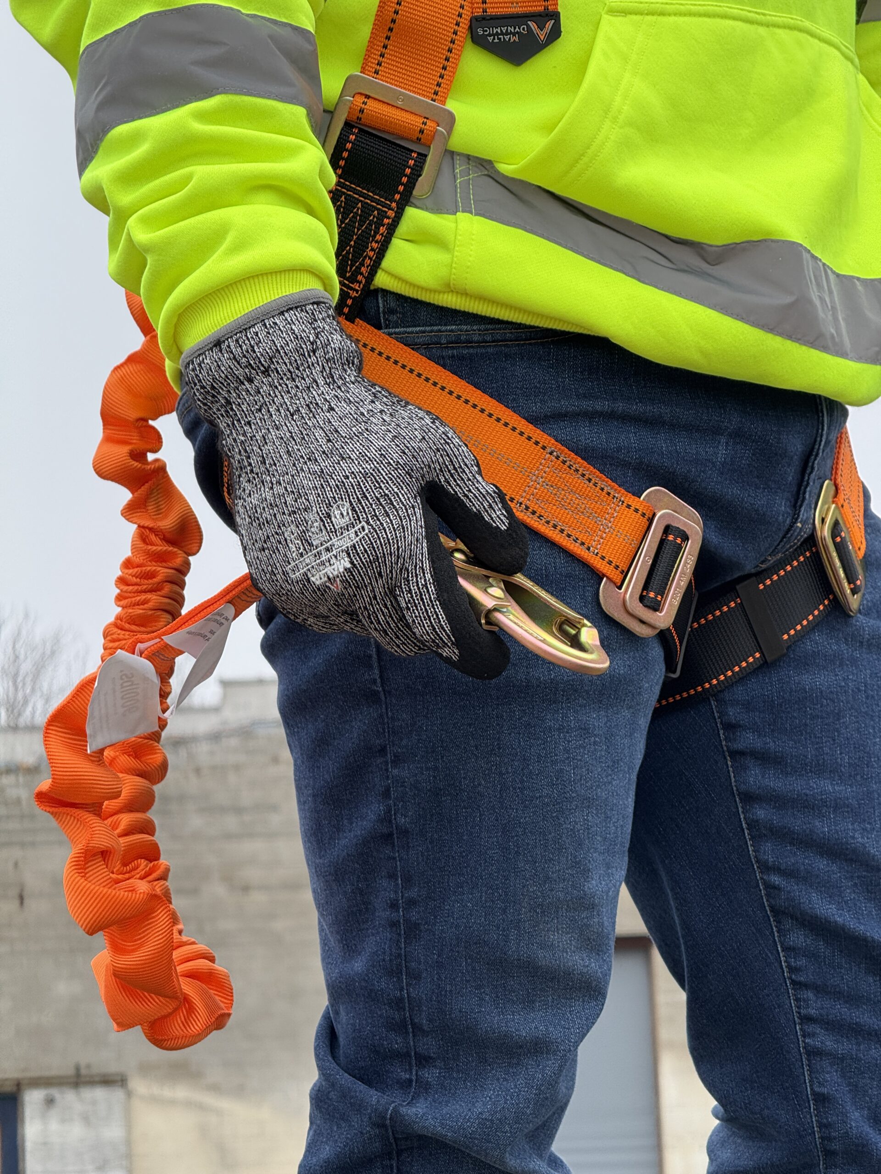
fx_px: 4072
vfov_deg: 16.4
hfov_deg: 12.3
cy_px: 587
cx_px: 440
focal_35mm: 120
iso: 50
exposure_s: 1/331
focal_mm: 15.66
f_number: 2.8
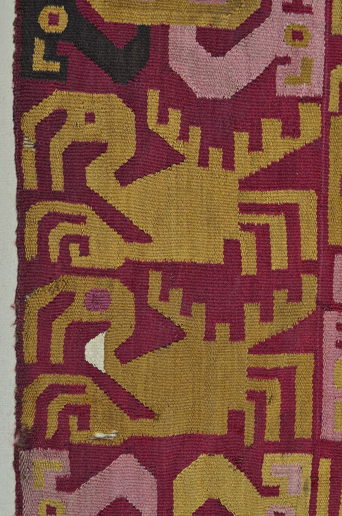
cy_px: 258
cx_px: 171
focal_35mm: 48
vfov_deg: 41.2
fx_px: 687
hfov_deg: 28.0
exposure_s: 1/30
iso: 250
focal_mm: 32
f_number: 6.3
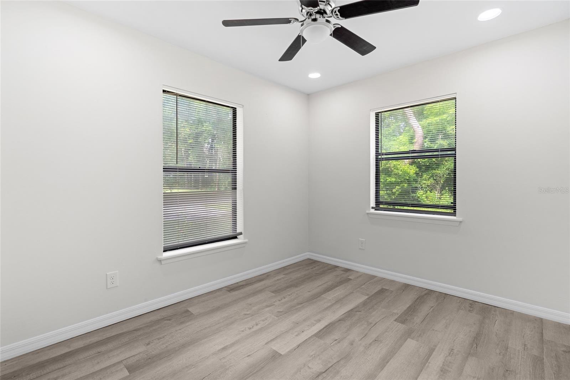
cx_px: 285
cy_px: 190
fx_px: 253
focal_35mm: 16
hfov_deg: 96.7
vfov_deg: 73.7
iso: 400
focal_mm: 16
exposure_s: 1/1250
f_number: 8
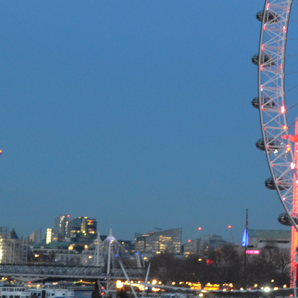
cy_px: 87
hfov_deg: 11.8
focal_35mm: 146
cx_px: 328
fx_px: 1419
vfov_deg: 12.0
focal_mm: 29
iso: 800
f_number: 5.6
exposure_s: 1/10
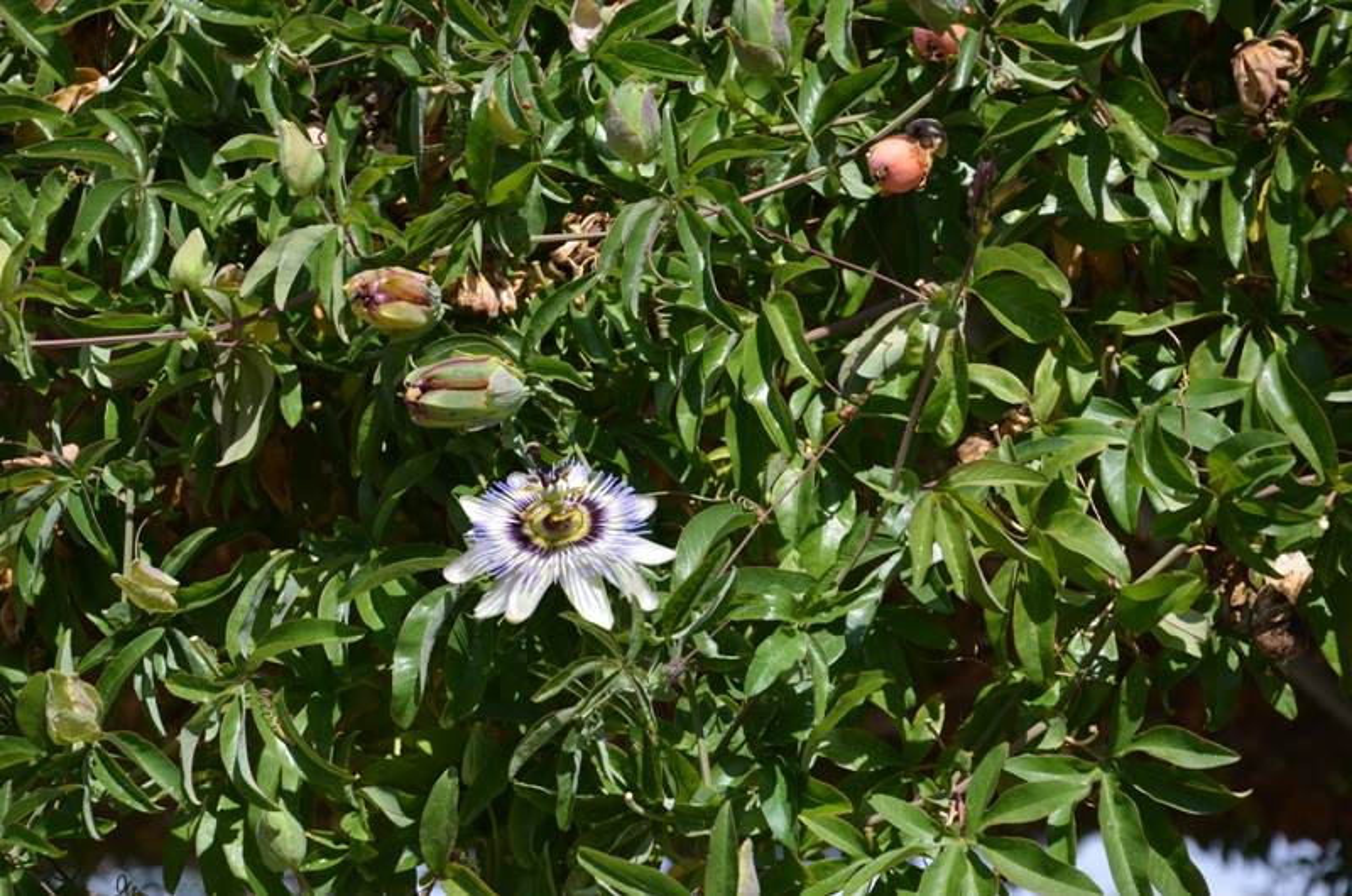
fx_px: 4217
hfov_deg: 18.2
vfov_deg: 12.1
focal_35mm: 112
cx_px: 676
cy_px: 448
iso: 200
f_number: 8
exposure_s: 1/250
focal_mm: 75
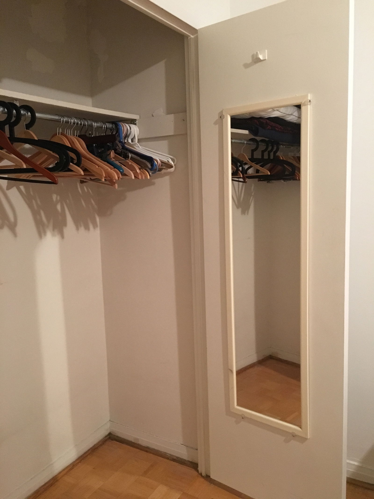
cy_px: 250
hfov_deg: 48.2
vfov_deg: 61.7
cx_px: 187
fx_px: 418
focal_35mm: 29
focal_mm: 4.15
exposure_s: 1/15
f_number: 2.2
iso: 320
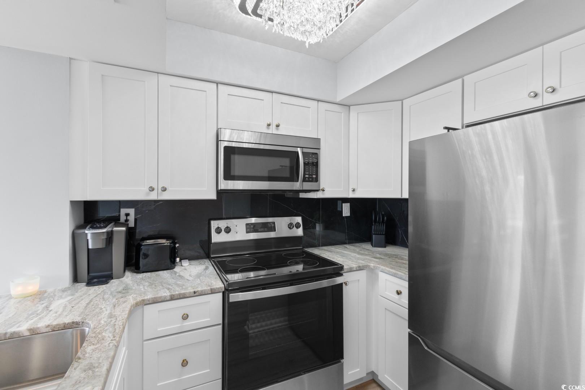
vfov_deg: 77.3
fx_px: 244
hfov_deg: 100.4
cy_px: 195
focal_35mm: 15
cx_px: 292
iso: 100
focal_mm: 10
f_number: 4.5
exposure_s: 1
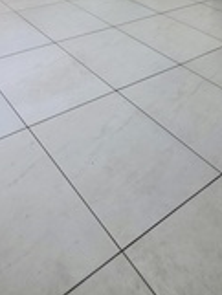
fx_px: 316
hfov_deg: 36.1
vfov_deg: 32.3
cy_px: -116
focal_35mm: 37
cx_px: 17
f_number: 1.9
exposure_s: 1/101
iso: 80
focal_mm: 2.2
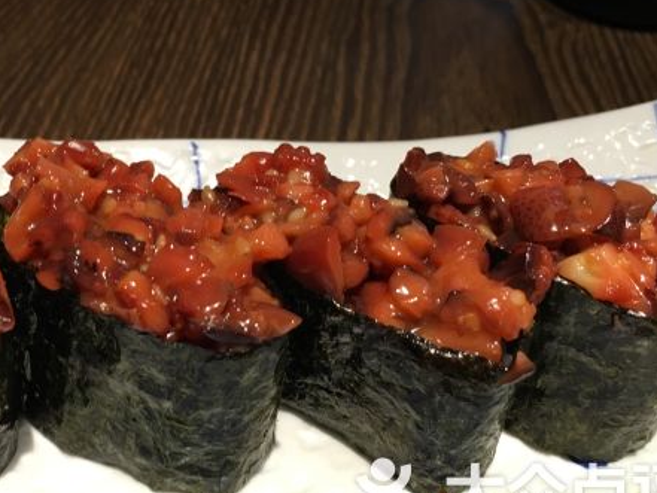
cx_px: 209
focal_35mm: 46
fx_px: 873
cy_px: 179
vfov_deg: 31.4
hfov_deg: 40.6
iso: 125
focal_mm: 4.15
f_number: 2.2
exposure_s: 1/33
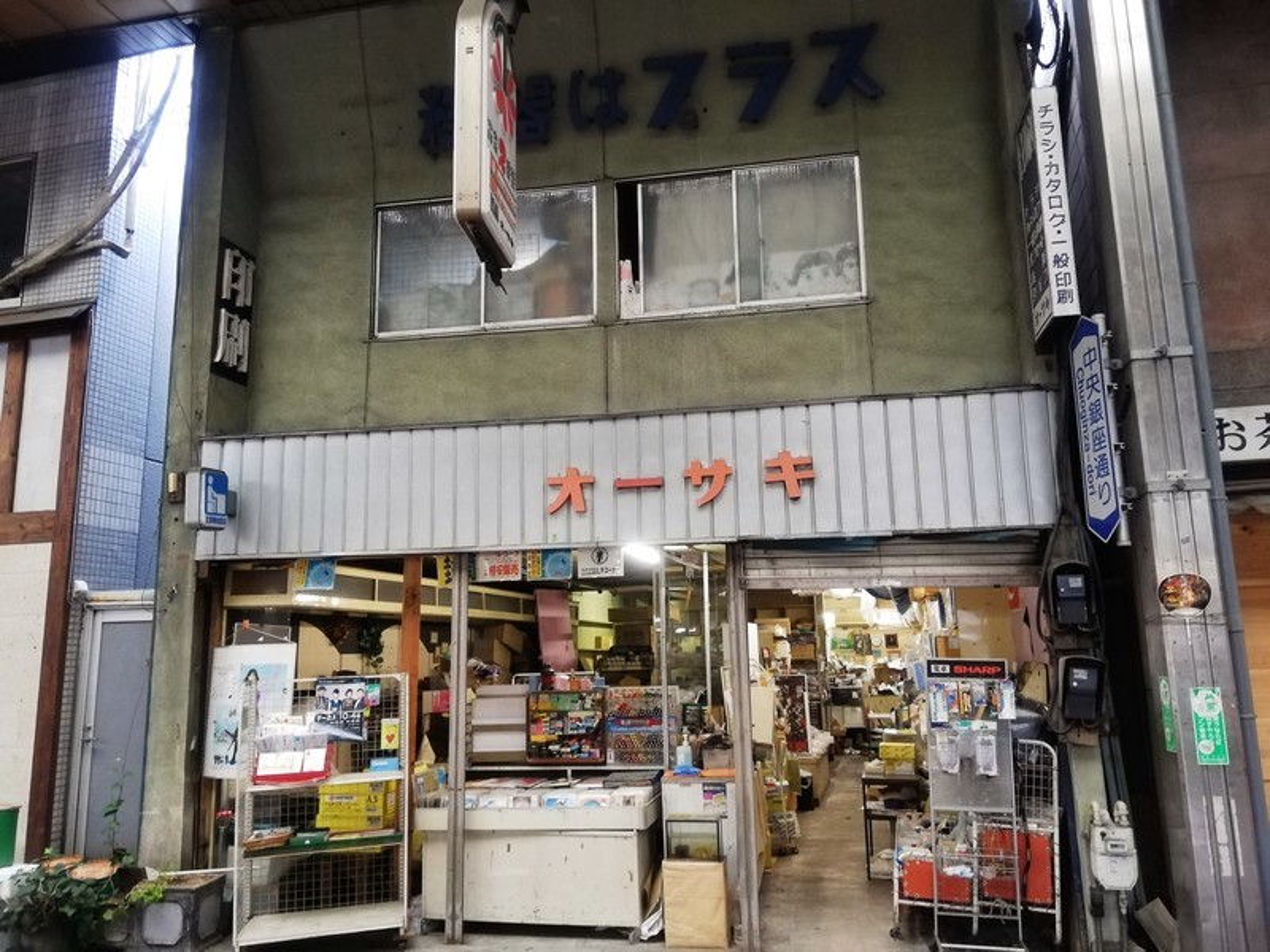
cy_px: 476
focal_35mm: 26
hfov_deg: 67.3
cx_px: 635
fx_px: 954
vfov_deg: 53.1
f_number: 2.2
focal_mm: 3.81
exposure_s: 1/25
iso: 400
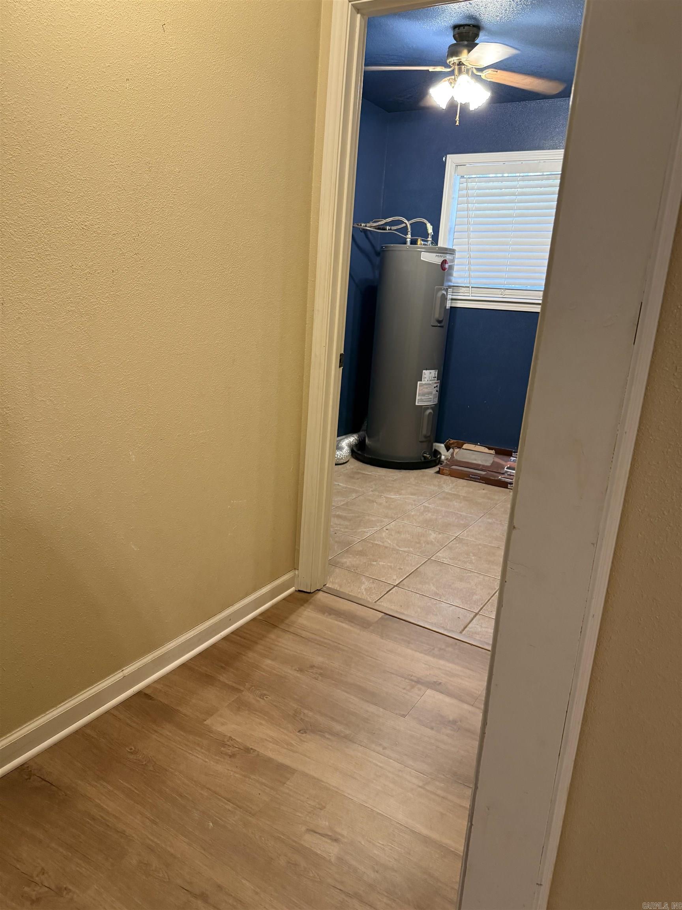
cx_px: 341
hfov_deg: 56.8
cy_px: 455
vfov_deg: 71.6
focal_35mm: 24
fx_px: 630
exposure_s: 1/60
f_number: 1.78
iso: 320
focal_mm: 6.76
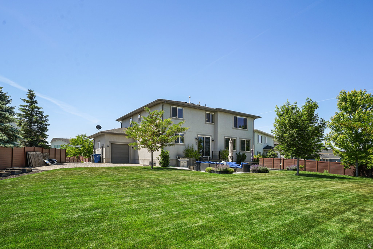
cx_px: 186
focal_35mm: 21
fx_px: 218
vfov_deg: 59.5
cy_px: 124
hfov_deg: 81.2
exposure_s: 1/250
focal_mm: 21
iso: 100
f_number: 8
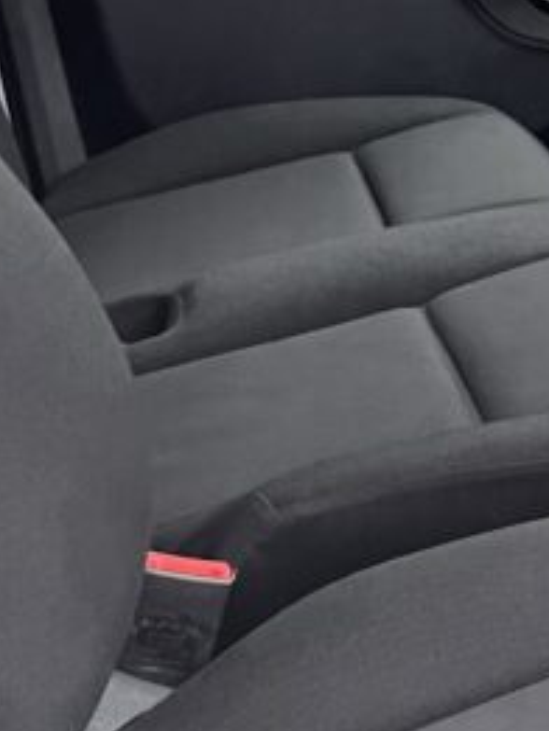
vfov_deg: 18.7
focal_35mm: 102
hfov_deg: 13.1
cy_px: -11
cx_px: 986
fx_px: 2155
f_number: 1.6
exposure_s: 1/50
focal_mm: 5.1
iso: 125
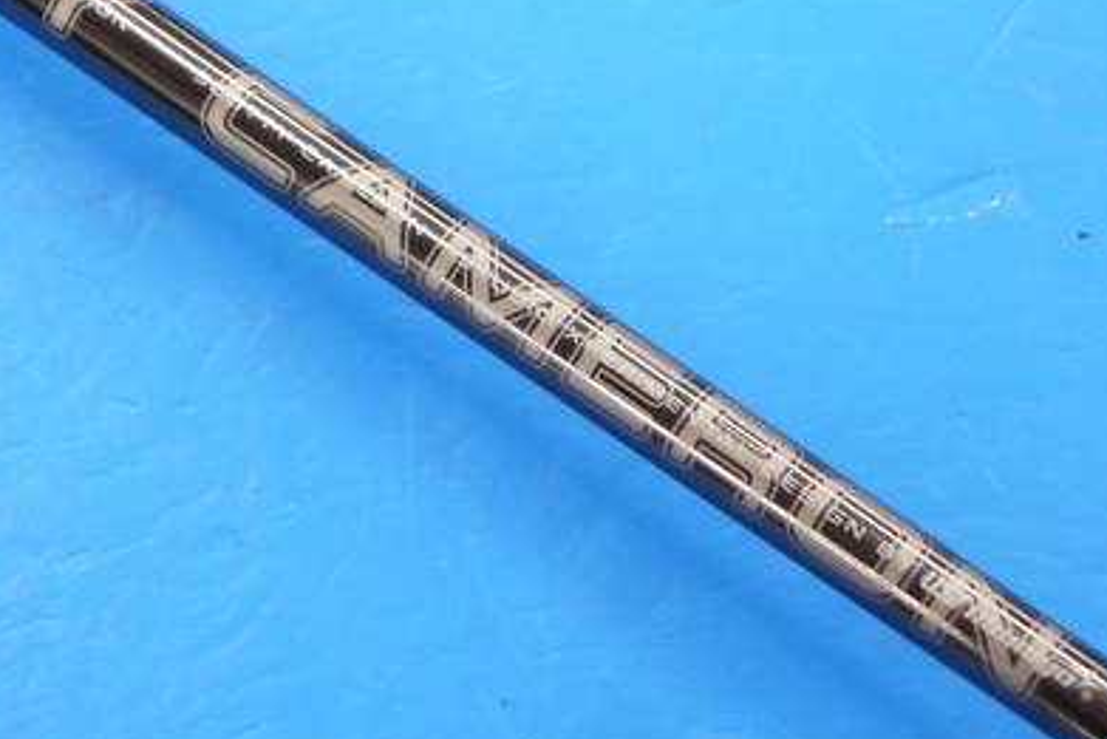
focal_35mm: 143
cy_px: 144
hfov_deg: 14.3
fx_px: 4399
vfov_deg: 9.6
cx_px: 289
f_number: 5.6
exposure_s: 1/80
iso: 640
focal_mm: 42
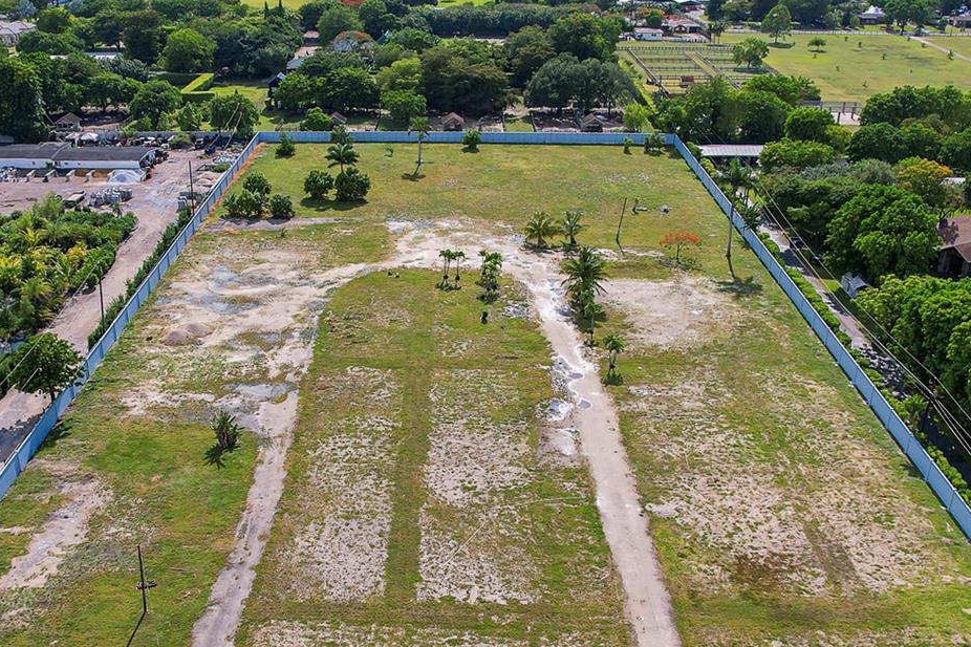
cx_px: 426
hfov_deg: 50.6
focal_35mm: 38
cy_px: 384
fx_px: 1025
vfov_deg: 34.9
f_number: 2.8
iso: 120
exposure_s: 1/2500
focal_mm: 8.38
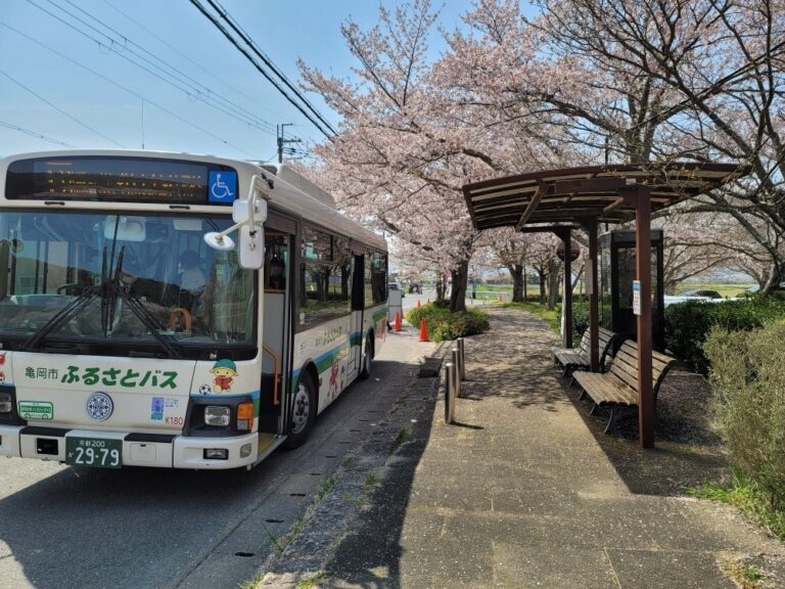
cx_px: 392
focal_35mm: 25
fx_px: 567
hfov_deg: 69.4
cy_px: 294
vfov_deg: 54.9
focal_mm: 7
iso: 20
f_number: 1.8
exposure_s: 1/1016
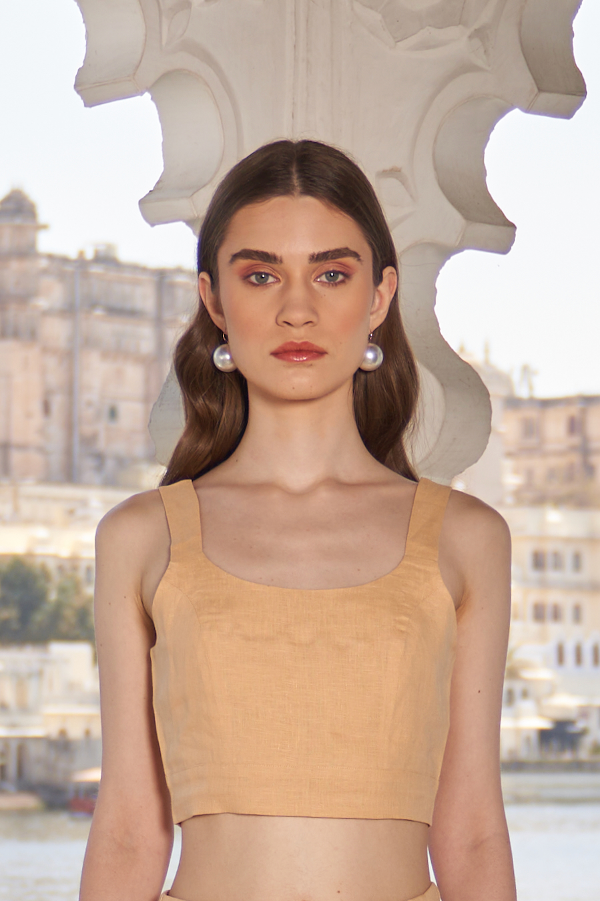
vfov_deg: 45.4
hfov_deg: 31.2
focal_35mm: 43
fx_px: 1075
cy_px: 450
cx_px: 300
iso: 50
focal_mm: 29
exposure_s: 1/800
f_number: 2.8
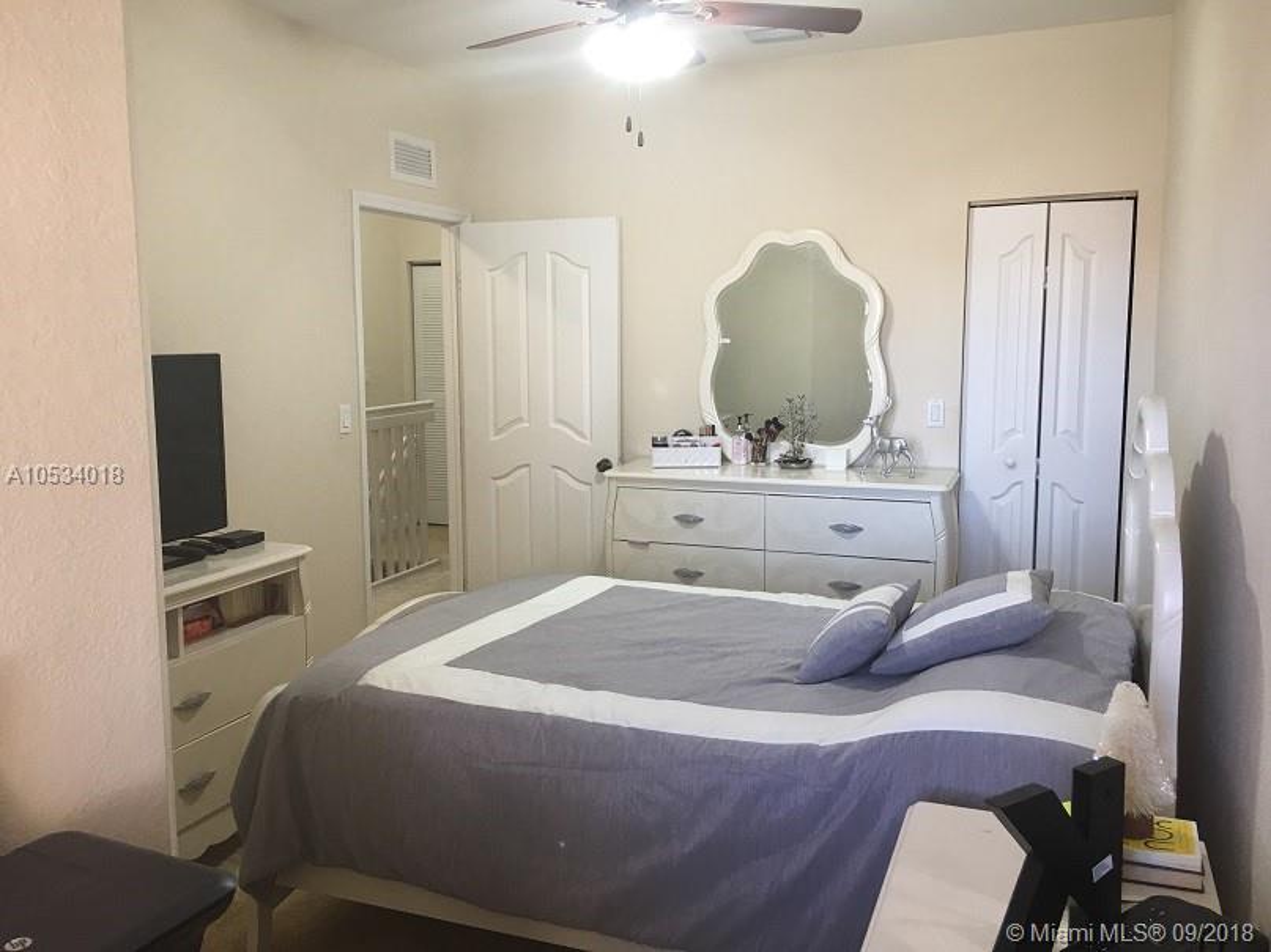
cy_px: 476
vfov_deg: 48.2
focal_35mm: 29
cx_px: 636
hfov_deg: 61.7
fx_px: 1065
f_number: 2.2
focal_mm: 4.15
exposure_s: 1/15
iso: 32
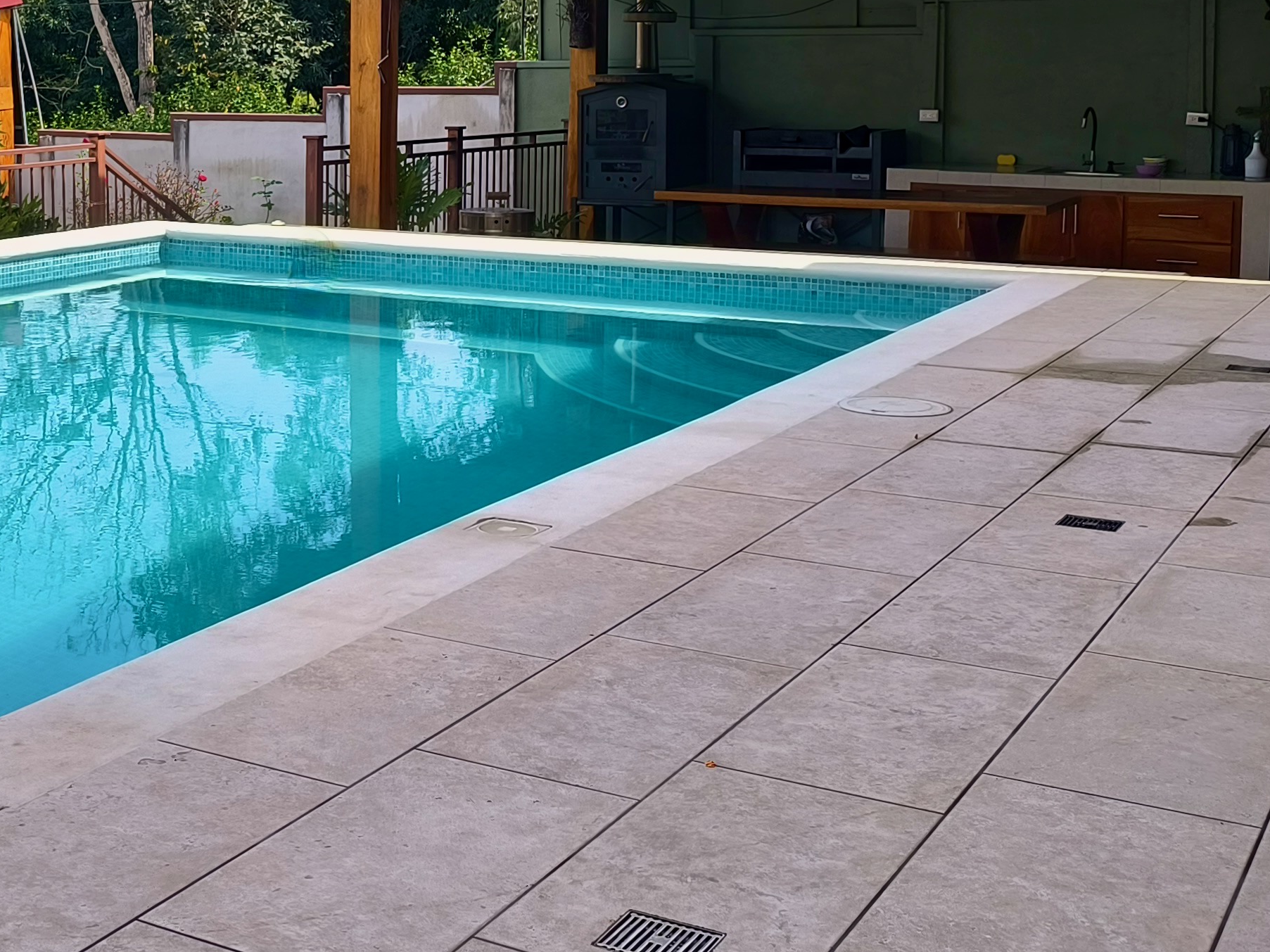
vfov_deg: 27.6
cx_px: 134
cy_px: 217
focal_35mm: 52
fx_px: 1907
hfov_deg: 34.8
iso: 50
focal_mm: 6.14
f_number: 1.65
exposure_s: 1/728
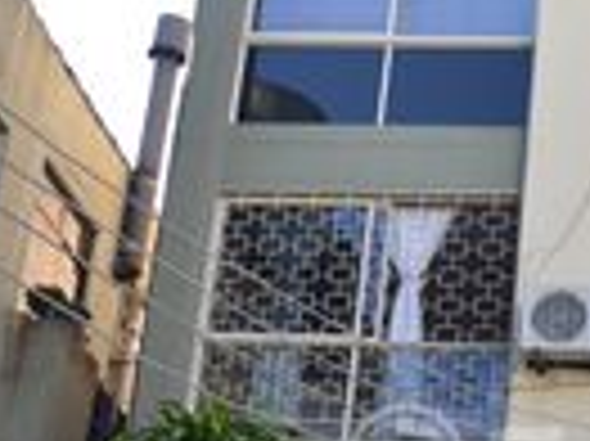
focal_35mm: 95
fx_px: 1618
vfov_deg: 15.2
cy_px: 464
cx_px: 590
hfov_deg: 20.0
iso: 100
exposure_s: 1/200
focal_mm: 18
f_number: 4
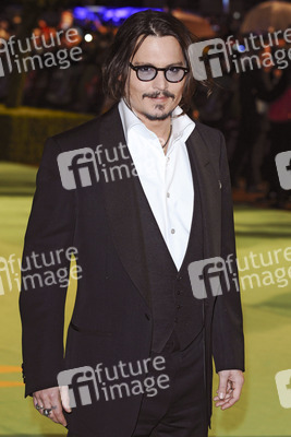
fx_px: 1454
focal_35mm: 120
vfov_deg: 17.1
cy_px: 218
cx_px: 146
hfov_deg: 11.4
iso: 400
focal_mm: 80
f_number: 5
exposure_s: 1/160
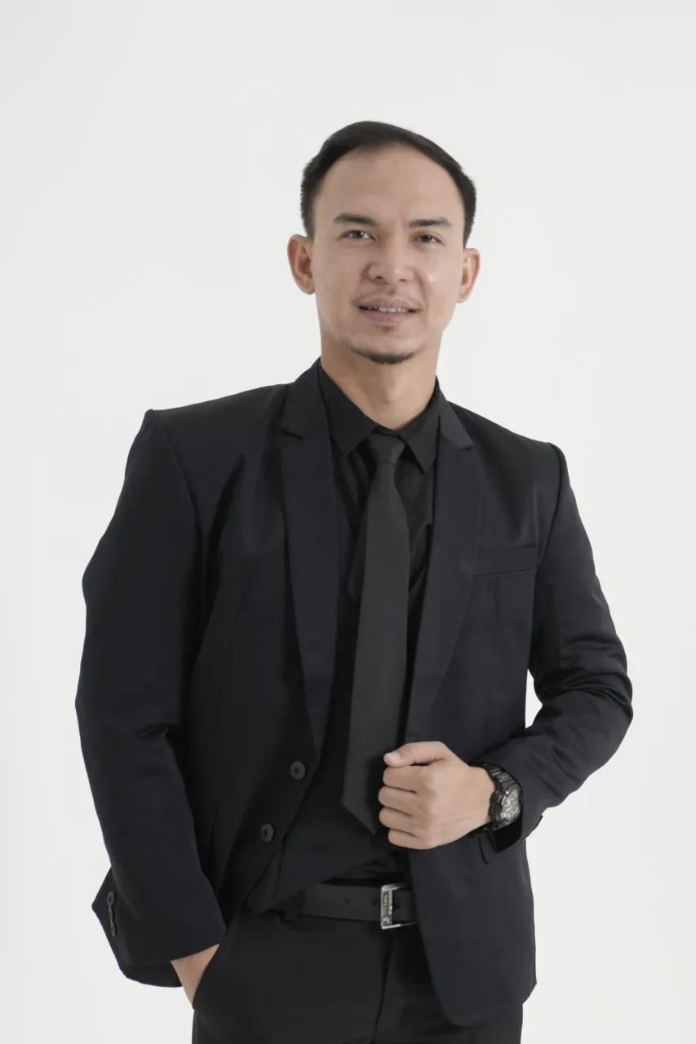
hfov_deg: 31.2
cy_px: 522
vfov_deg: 45.4
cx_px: 348
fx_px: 1247
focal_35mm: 43
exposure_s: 1/160
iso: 100
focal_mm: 43
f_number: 2.8
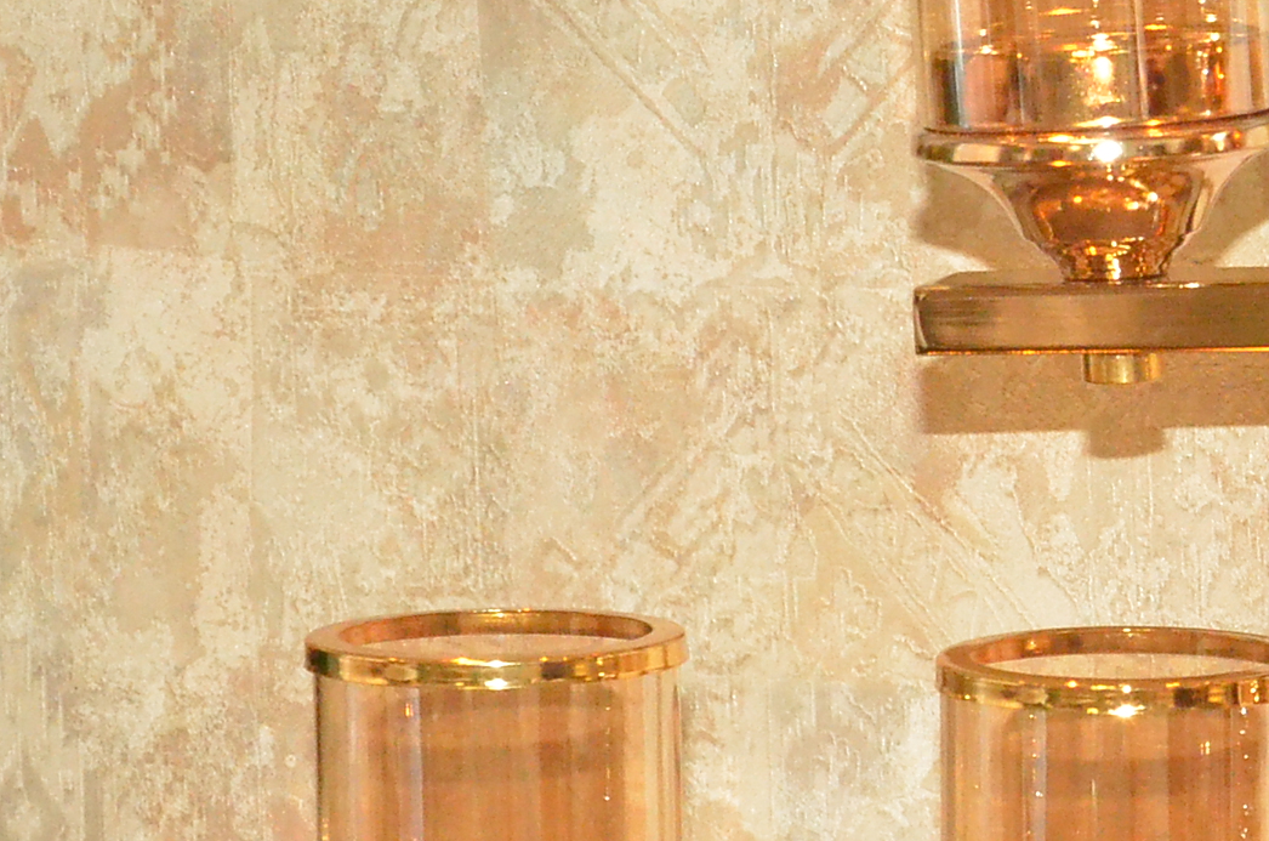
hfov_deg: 9.6
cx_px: 1650
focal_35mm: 212
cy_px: 607
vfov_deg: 6.4
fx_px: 7458
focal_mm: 40
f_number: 7.1
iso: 6400
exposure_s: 1/200
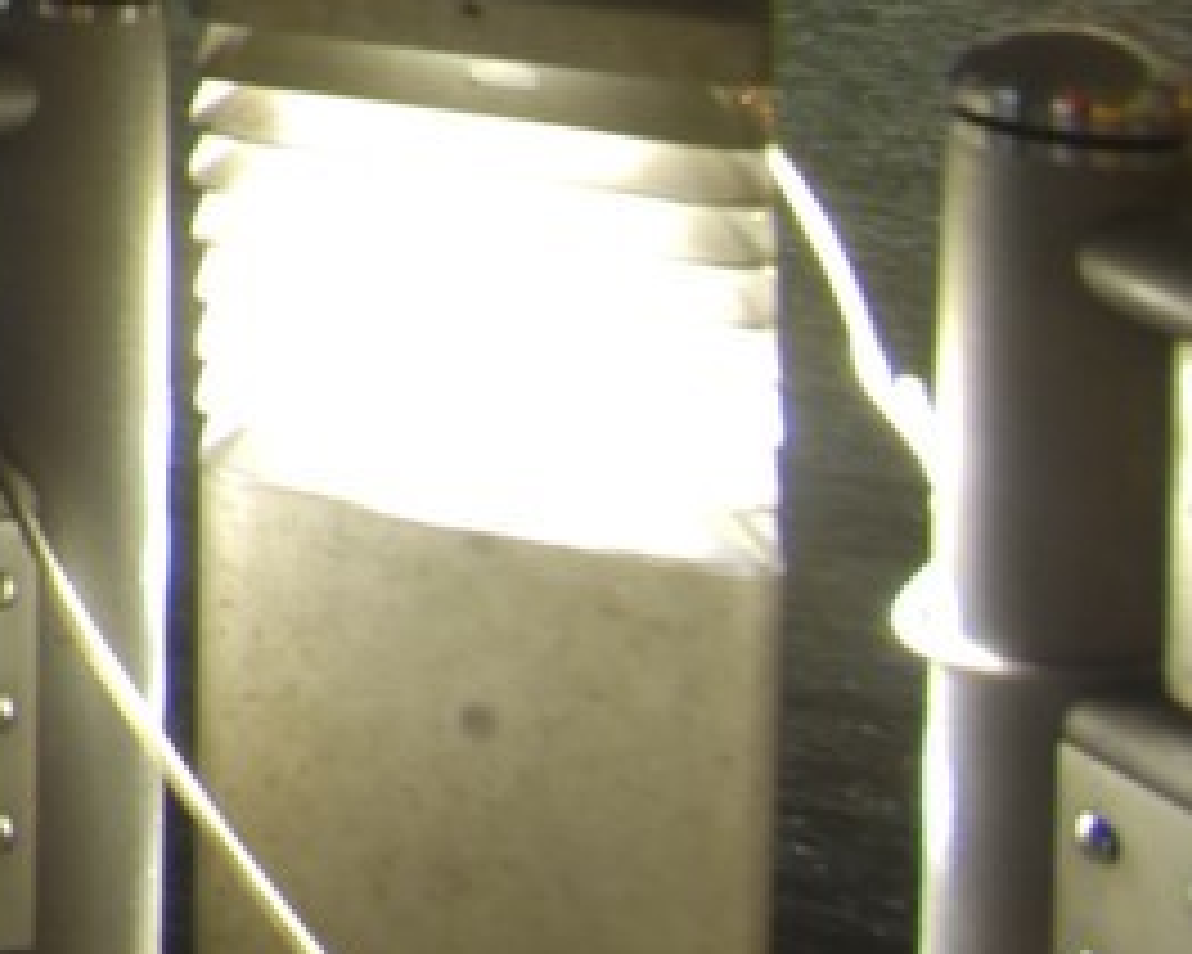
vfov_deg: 13.2
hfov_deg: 11.7
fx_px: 3598
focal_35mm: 102
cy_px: -886
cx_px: -2263
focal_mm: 12
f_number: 8
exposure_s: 5
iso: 100
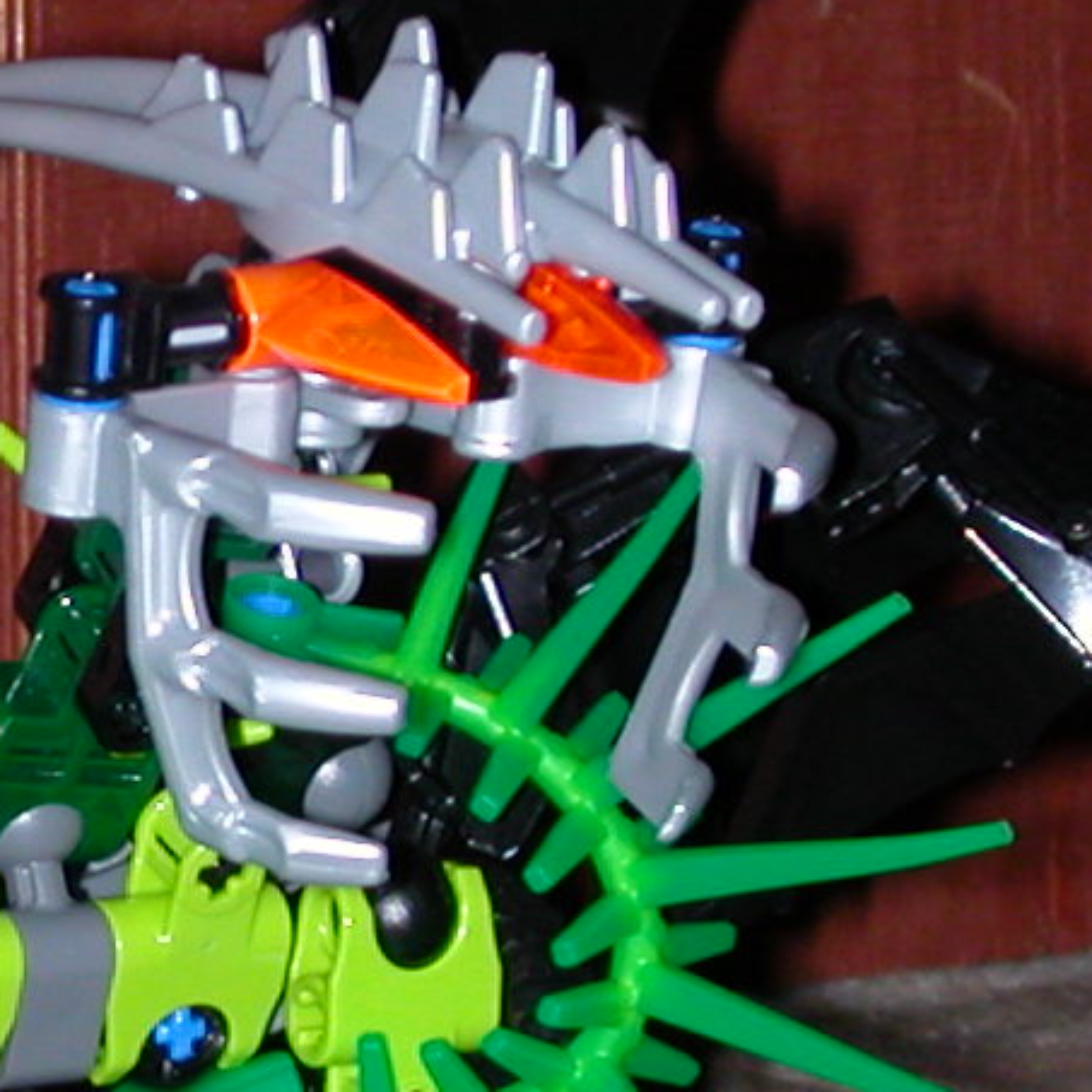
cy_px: 764
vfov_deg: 7.7
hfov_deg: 7.6
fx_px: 8137
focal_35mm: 228
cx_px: -19
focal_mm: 11.1
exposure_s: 1/59.9
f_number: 3.8
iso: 100
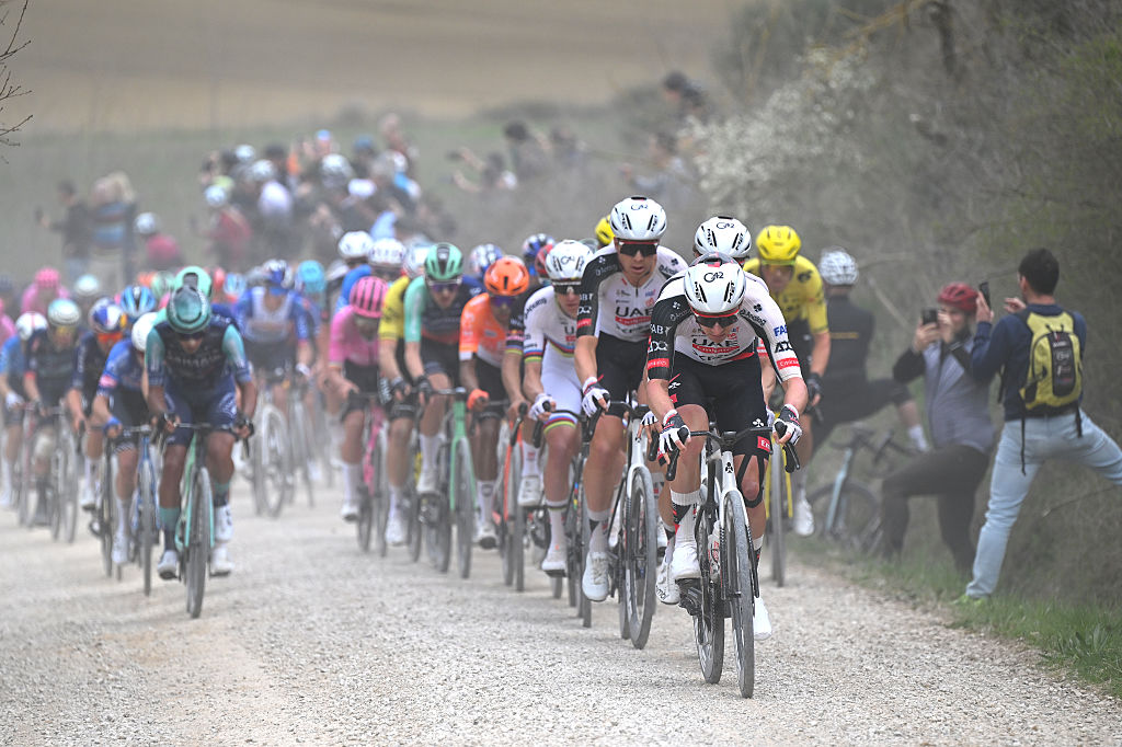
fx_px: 8412
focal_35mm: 270
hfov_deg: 7.6
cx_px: 561
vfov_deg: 5.1
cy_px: 374
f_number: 3.2
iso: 320
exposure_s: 1/1600
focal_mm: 180
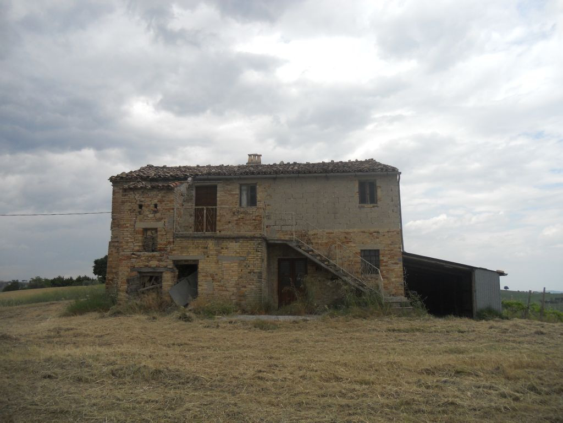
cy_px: 212
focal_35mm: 27
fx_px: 439
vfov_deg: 51.4
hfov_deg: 65.3
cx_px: 282
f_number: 3.2
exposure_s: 1/800
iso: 80
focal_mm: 4.9
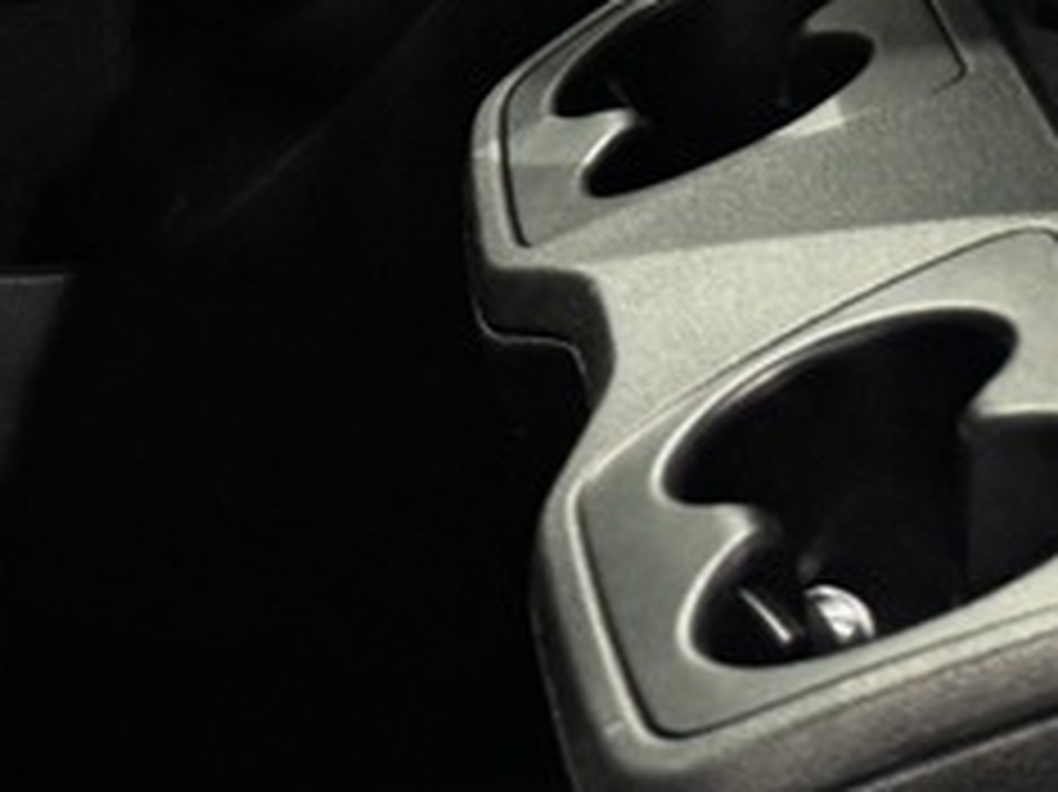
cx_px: -1666
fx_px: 4491
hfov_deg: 10.9
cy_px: -783
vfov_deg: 9.4
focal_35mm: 147
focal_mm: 6.76
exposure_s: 1/50
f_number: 1.78
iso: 100
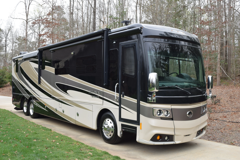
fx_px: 260
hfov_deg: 49.6
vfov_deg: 34.2
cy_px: 80
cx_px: 120
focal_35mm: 39
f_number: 8
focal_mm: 26
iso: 400
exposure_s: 1/250
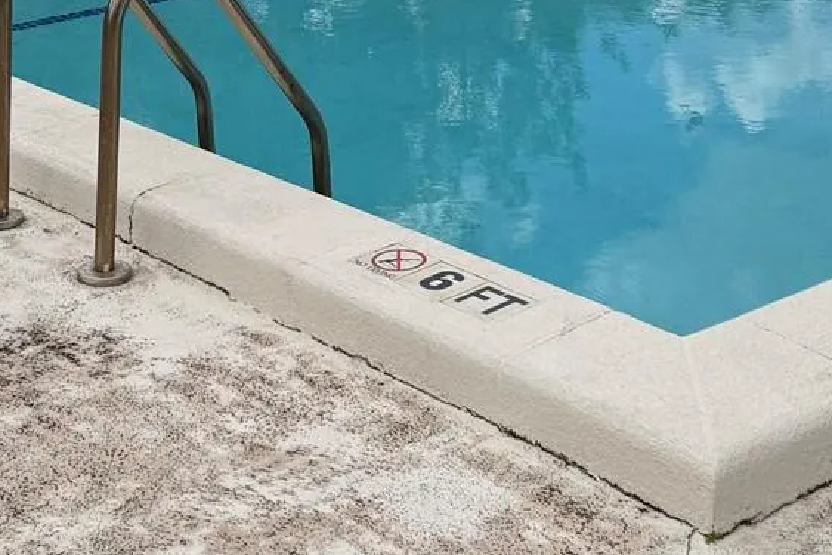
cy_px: -117
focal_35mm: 71
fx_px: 1640
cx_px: 322
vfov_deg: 18.2
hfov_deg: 28.4
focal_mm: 6.76
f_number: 1.78
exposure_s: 1/6711
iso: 80
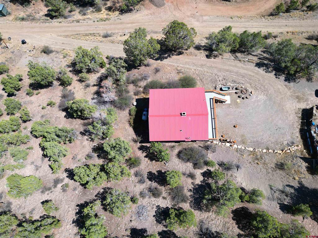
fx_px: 220
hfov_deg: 71.6
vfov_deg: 56.8
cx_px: 159
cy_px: 119
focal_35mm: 24
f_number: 1.7
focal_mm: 6.72
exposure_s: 1/80
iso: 100
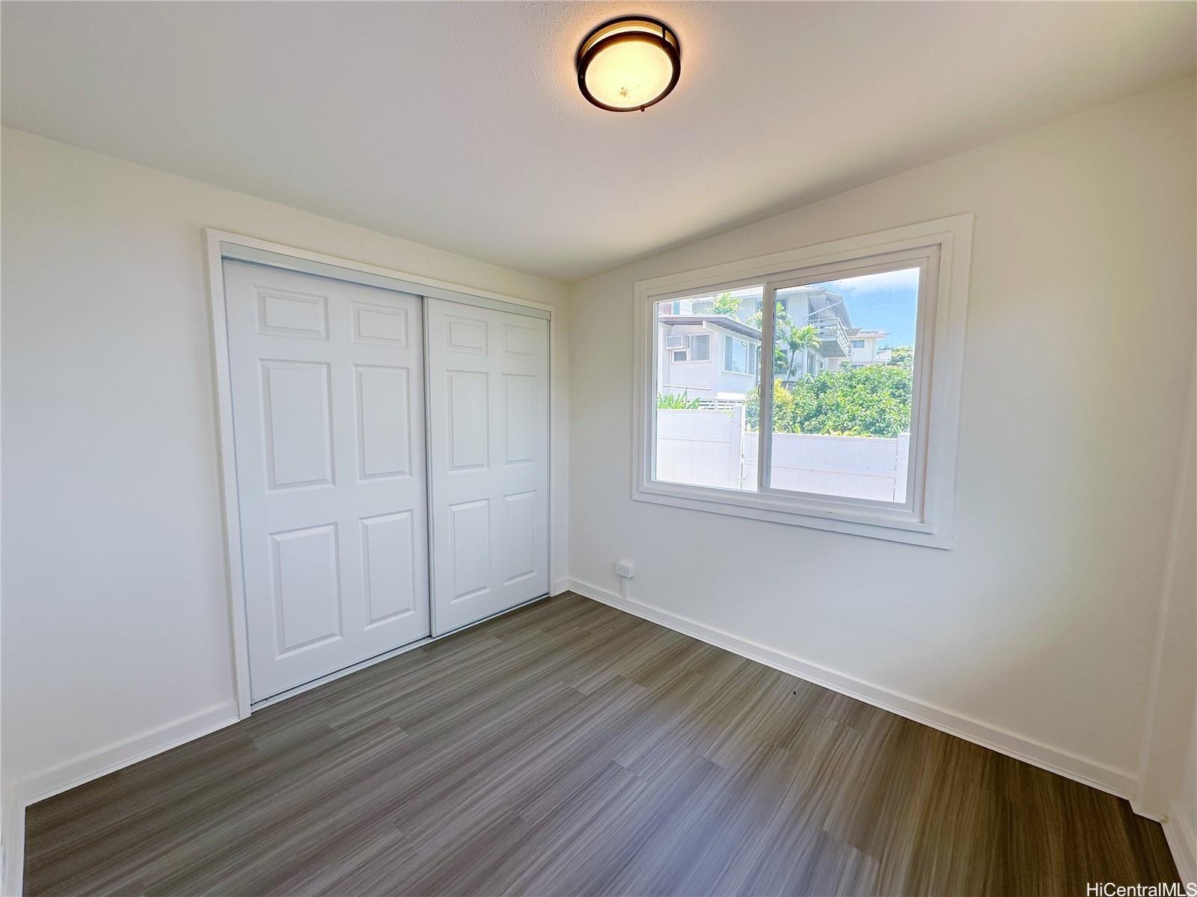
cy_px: 448
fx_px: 484
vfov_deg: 85.7
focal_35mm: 14
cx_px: 598
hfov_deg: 102.1
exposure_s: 1/157
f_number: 2.2
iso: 40
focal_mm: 2.22
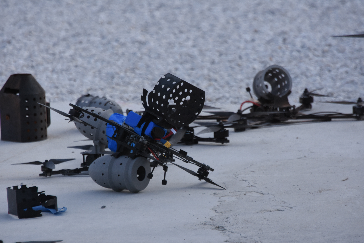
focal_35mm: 375
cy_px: 122
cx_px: 182
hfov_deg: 5.5
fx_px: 3791
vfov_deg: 3.7
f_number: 6.3
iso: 800
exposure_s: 1/1600
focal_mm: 250
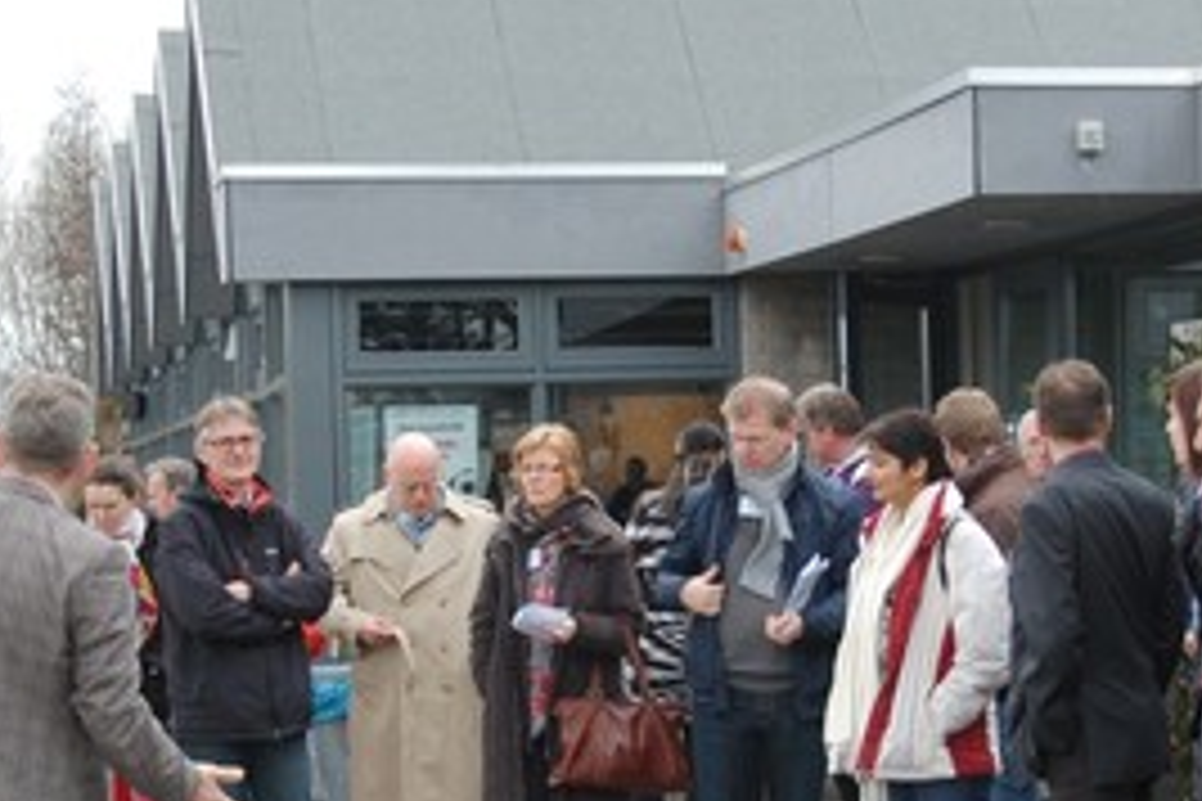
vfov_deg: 14.0
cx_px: 662
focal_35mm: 97
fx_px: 3245
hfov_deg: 21.0
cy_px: 562
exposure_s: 1/500
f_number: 4
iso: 400
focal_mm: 27
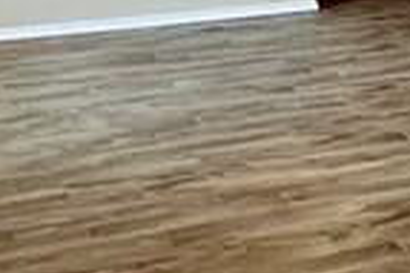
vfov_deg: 13.9
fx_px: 1103
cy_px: 17
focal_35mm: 97
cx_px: 751
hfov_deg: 17.1
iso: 160
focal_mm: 1.57
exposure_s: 1/60
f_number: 1.8
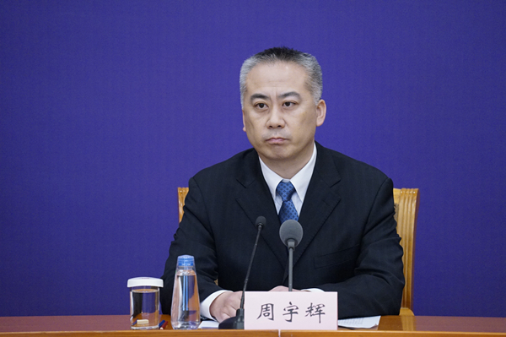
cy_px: 168
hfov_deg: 3.5
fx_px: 8173
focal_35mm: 582
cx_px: 253
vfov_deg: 2.4
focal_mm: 582
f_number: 6.3
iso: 6400
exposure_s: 1/160
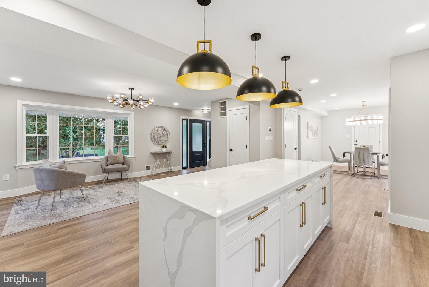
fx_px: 167
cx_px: 214
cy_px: 144
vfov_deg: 81.2
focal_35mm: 14
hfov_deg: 104.2
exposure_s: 1/8
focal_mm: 14
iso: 250
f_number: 9
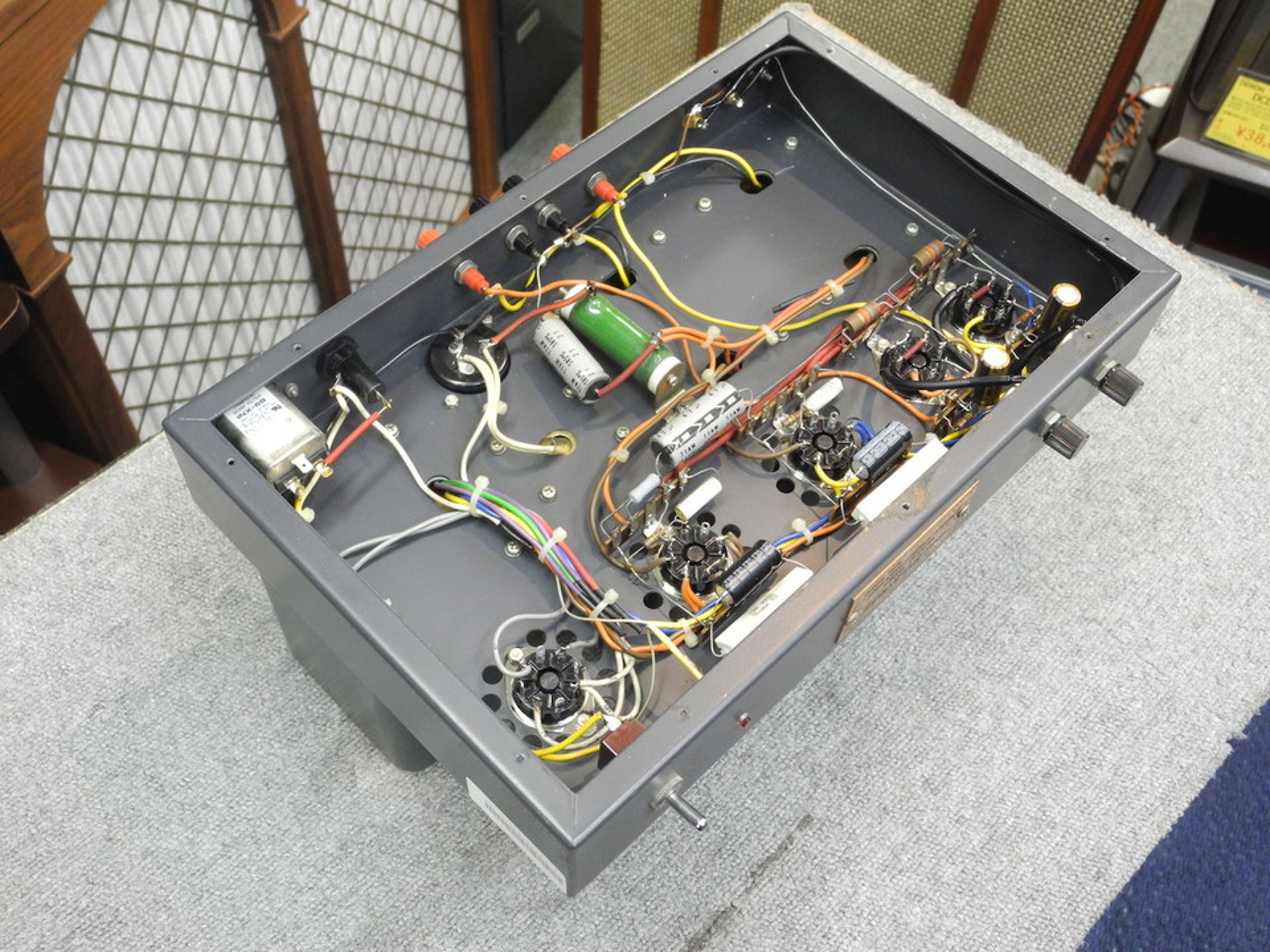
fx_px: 1394
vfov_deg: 37.7
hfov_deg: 49.0
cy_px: 476
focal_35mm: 38
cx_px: 635
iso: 400
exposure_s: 1/26.2
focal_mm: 8.1
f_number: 3.2
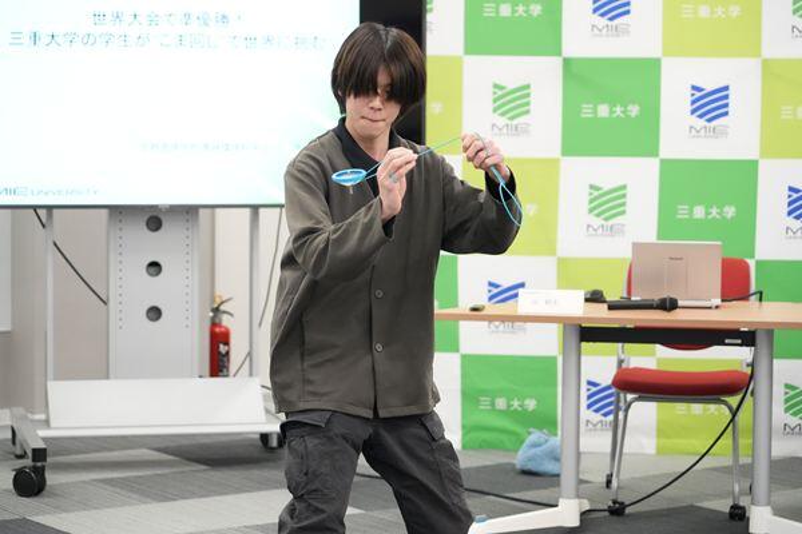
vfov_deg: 13.0
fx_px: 2339
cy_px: 267
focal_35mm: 105
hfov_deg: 19.5
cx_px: 401
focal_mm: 105
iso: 6400
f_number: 4
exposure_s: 1/640
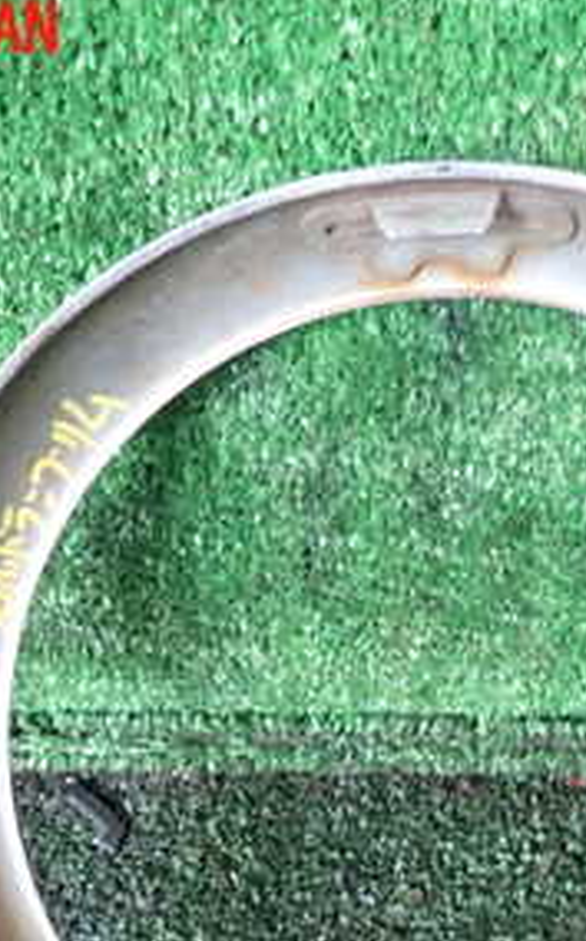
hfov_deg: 22.8
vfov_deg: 35.3
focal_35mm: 56
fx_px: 1434
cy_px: 736
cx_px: 450
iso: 800
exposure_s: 1/30
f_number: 2
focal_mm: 4.5
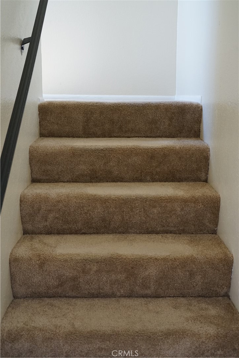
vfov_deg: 46.4
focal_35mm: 42
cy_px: 179
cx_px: 120
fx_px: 418
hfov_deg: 31.9
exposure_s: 1/160
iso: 1250
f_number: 4.5
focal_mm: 42
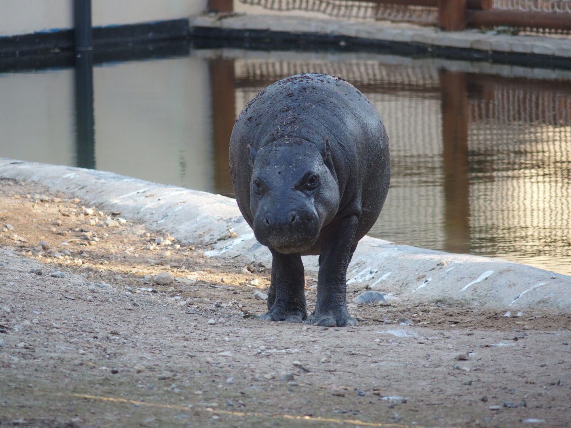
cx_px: 286
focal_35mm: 300
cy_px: 214
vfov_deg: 5.0
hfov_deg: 6.6
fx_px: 4949
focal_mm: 64.3
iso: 200
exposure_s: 1/250
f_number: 2.8
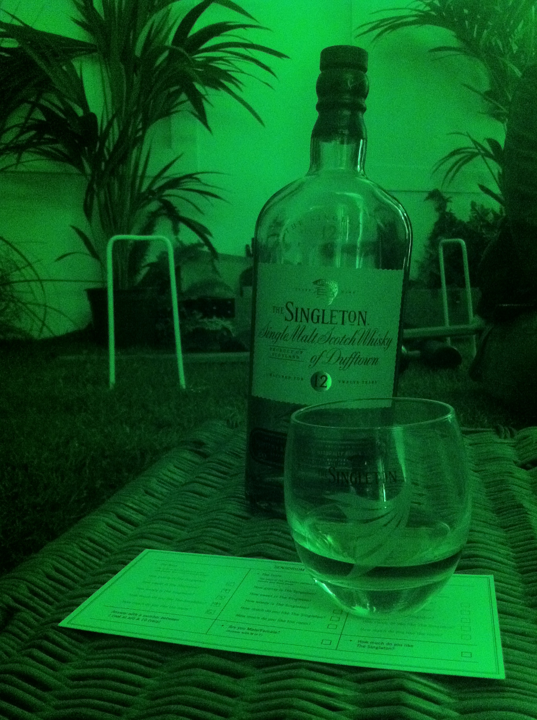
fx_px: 726
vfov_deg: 52.7
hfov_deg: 40.6
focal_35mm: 35
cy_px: 360
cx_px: 268
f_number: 2.8
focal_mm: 3.85
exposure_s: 1/15
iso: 1000
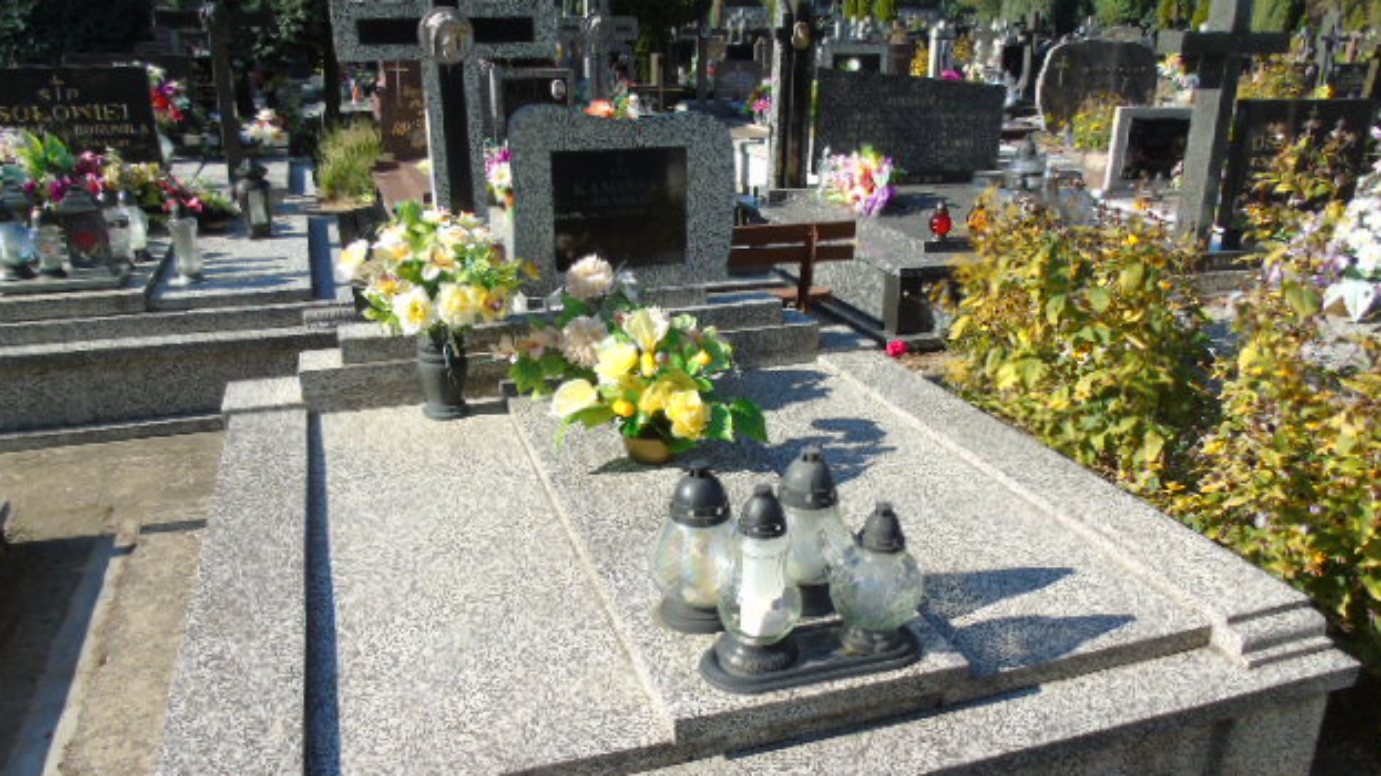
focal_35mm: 28
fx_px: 1025
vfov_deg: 41.2
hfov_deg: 67.9
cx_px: 696
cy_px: 470
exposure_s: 1/500
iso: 80
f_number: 3.4
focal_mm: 4.4
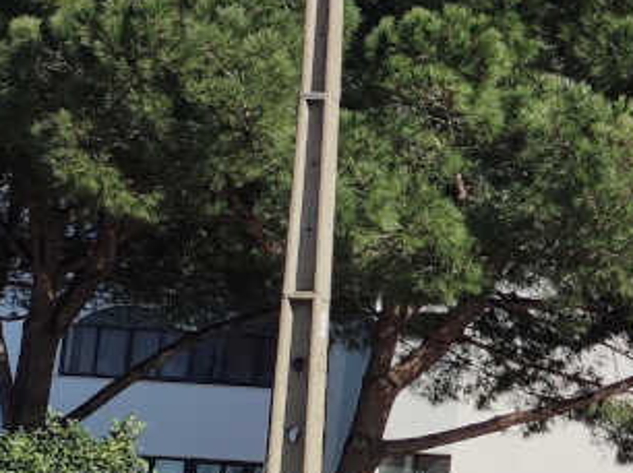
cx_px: 1090
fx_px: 1626
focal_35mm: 89
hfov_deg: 18.1
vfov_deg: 16.4
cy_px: 385
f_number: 1.79
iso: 50
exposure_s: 1/1042
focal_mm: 4.74
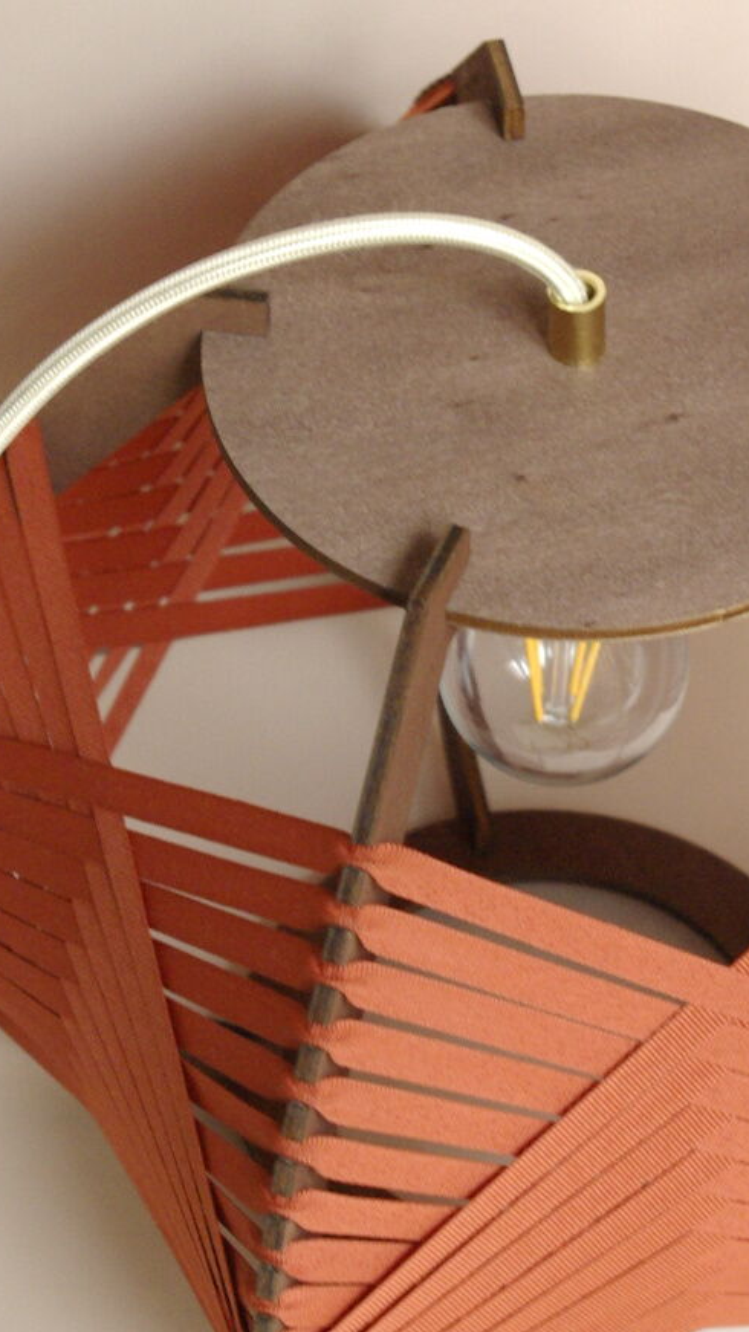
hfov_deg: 9.7
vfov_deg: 17.2
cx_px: 371
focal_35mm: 125
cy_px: 708
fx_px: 4413
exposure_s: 1/30
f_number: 5.6
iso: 1000
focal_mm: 38
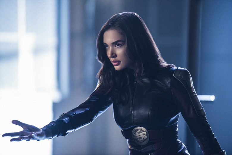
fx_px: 1289
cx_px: 116
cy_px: 78
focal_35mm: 200
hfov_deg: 10.3
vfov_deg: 6.9
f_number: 2.8
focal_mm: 200
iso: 3200
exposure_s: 1/125
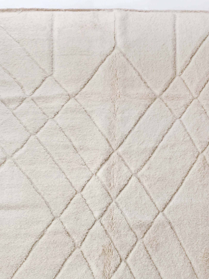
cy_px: 188
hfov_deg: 35.1
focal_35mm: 41
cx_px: 104
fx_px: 330
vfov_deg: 45.0
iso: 125
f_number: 2.2
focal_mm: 4.15
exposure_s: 1/33
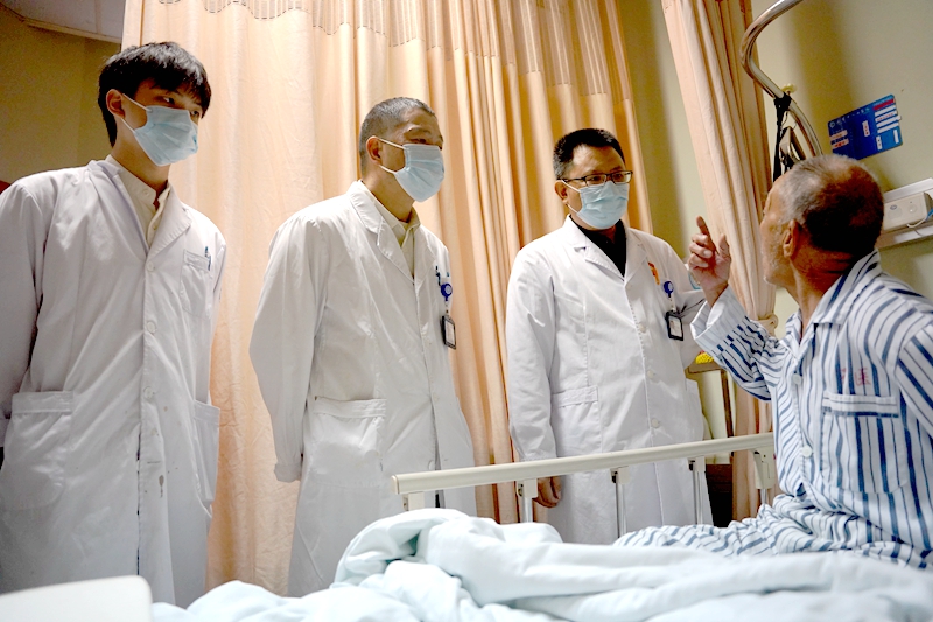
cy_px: 311
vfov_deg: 51.1
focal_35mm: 25
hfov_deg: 71.3
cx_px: 466
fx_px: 650
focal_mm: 25.1
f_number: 2.8
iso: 2500
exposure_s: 1/160
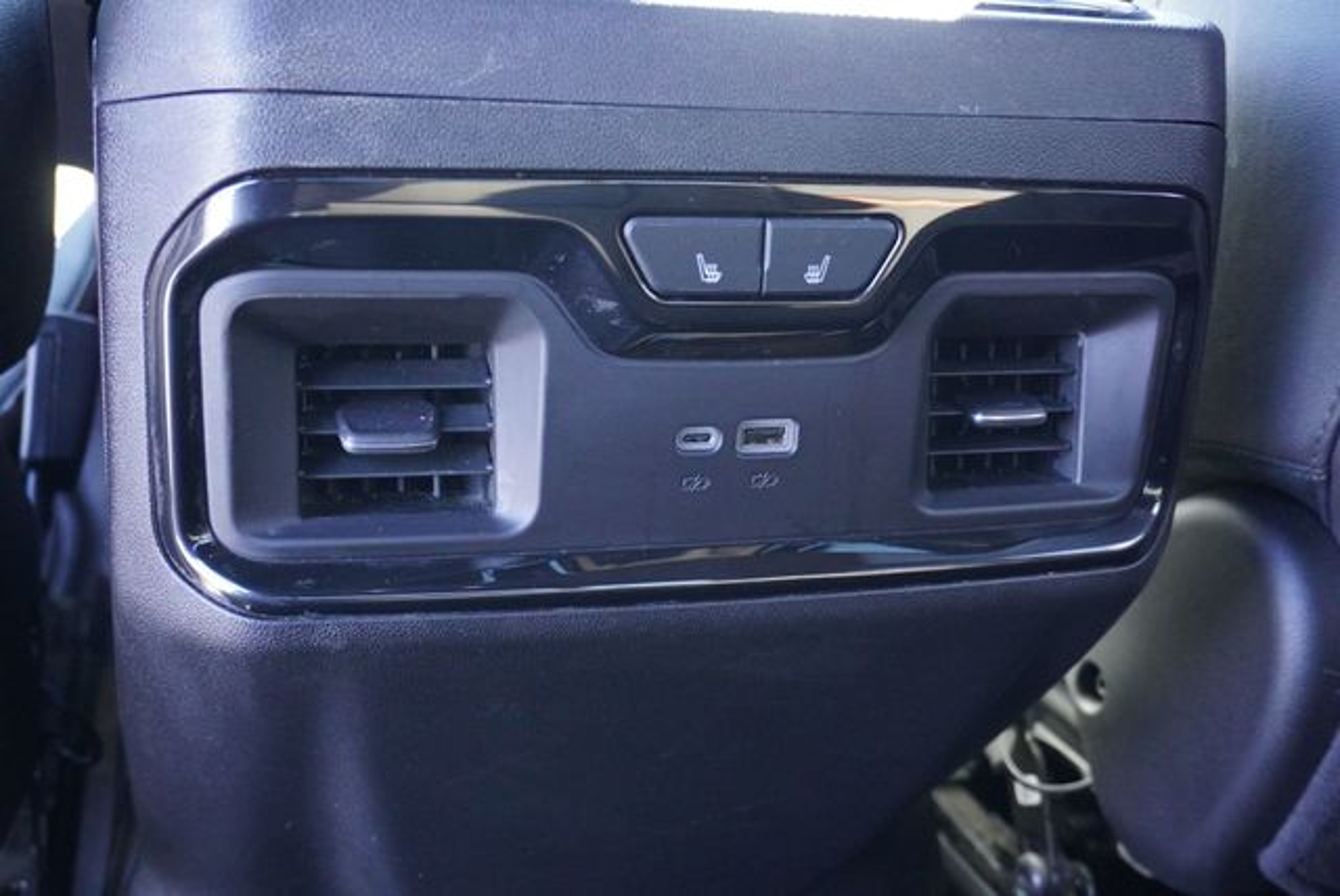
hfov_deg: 47.9
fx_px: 1509
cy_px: 448
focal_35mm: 40
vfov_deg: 33.1
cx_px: 670
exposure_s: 1/160
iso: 5000
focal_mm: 27
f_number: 4.5
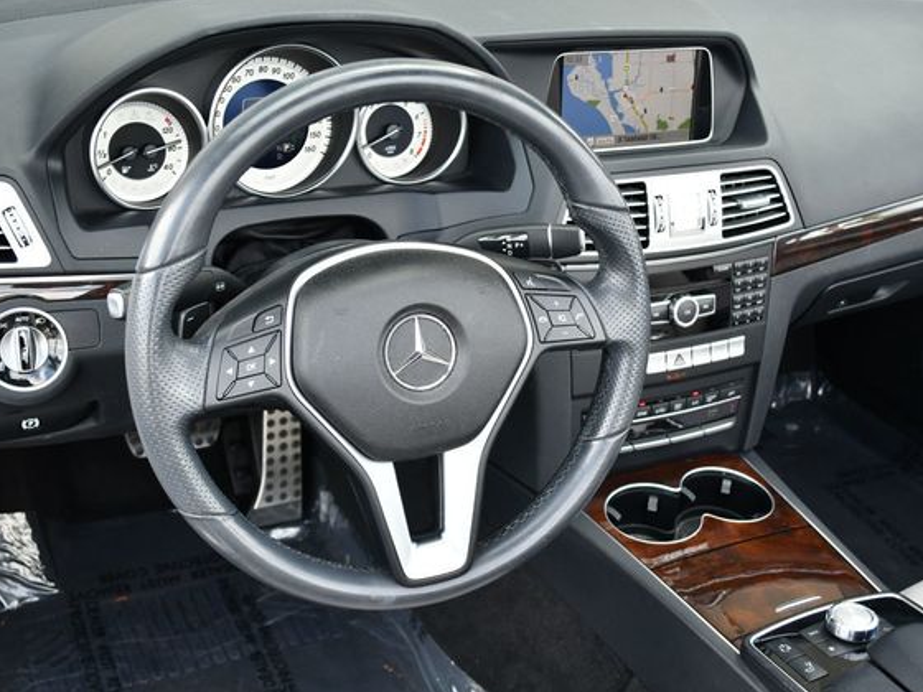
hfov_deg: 42.9
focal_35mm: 44
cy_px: 348
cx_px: 422
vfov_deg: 32.9
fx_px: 1173
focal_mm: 20
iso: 400
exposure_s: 1/250
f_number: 4
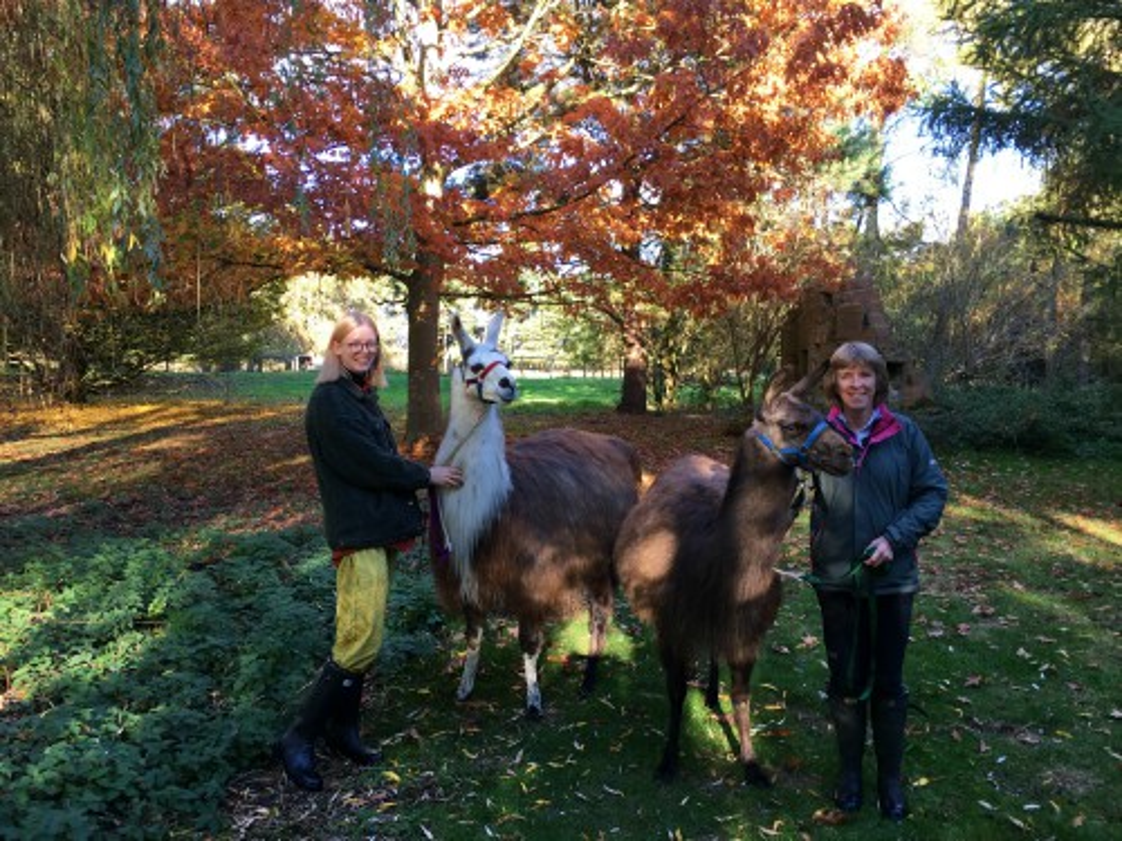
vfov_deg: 48.2
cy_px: 420
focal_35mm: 29
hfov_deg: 61.7
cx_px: 561
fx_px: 940
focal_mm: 4.15
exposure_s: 1/100
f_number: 2.2
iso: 25
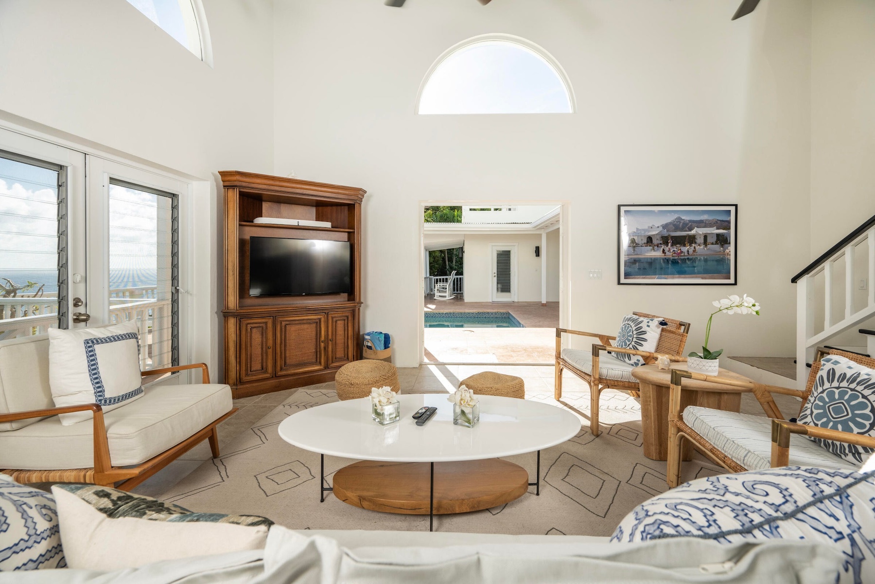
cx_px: 438
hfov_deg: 104.3
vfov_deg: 81.2
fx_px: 340
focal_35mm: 14
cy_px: 292
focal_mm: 14
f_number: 6.3
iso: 250
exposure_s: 1/160
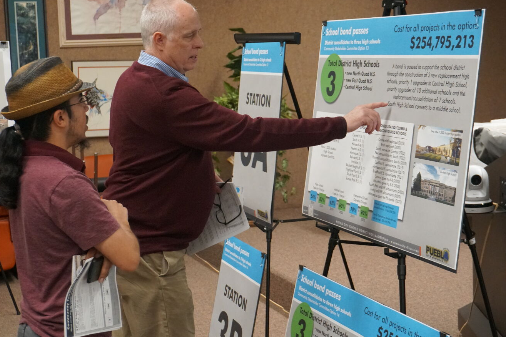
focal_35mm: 65
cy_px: 163
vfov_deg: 20.9
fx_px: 914
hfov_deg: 31.0
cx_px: 265
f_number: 5.6
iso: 5000
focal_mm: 38
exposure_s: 1/160
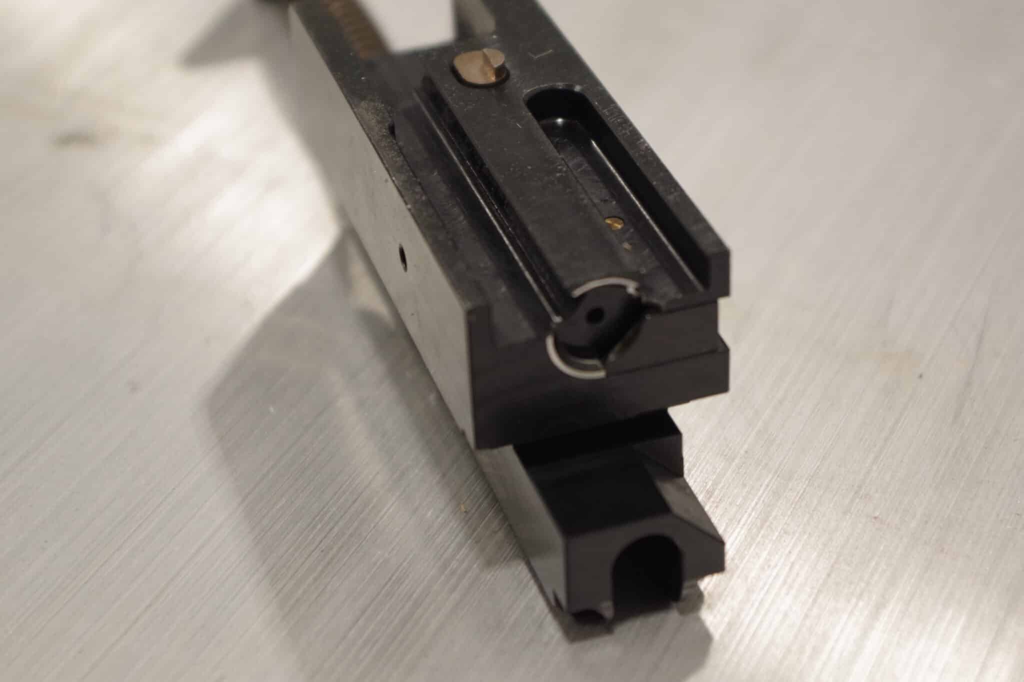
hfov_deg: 24.8
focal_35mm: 82
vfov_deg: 16.6
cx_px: 512
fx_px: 2332
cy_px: 341
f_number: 5.6
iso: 1600
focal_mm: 55
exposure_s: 1/100
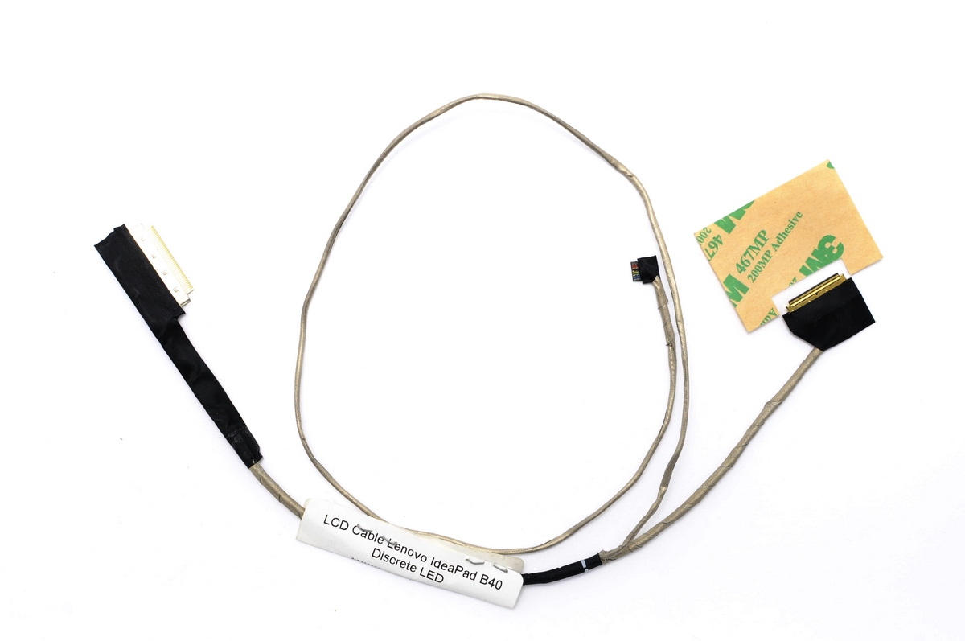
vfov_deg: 25.7
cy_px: 320
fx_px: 1406
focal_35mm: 52
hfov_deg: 37.9
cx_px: 482
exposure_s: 1/30
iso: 200
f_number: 9
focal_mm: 35
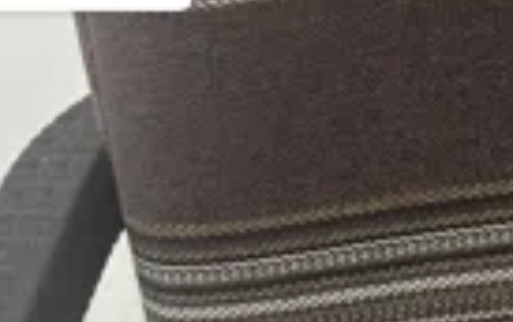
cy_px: 550
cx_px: 756
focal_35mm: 119
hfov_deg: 16.1
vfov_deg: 10.5
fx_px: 1666
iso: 320
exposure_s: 1/50
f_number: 1.78
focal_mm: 6.86
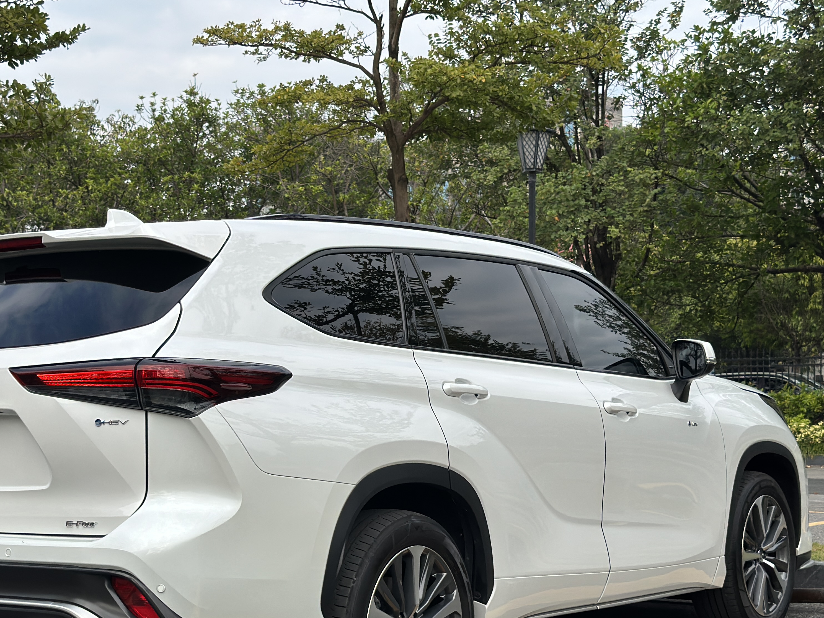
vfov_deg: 22.5
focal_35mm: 65
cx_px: 297
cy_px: 406
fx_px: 1547
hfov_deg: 29.7
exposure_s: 1/3597
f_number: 1.78
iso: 100
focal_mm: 6.86
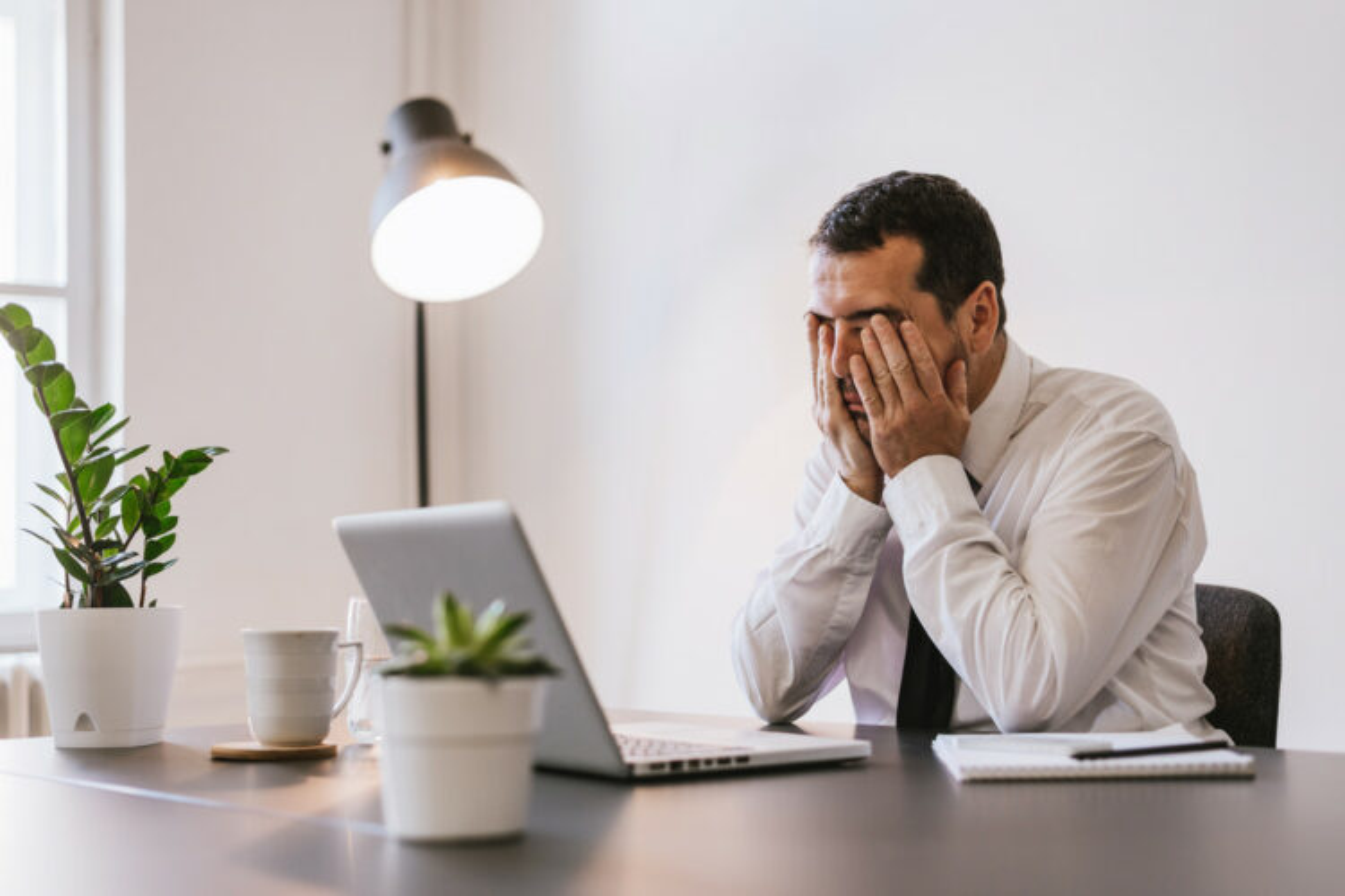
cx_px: 672
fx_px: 1868
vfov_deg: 27.0
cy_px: 448
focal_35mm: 50
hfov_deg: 39.6
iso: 320
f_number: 2.5
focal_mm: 50
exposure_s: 1/200
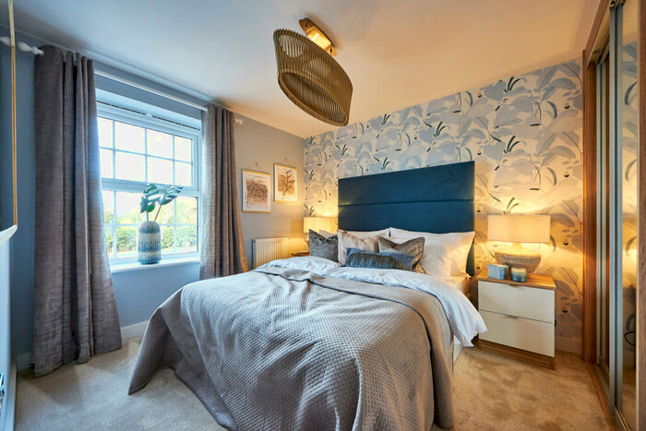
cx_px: 323
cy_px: 216
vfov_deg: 90.0
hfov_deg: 112.6
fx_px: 215
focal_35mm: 12
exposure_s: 1/8
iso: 200
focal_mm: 8
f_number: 7.1
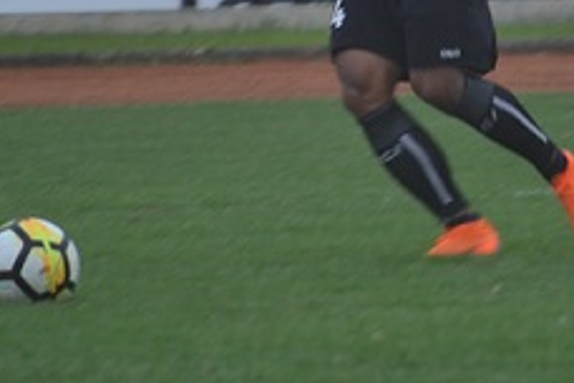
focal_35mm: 1081
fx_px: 17235
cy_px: 13
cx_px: 468
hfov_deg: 1.9
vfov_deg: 1.3
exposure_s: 1/160
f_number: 5.6
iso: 100
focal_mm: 190
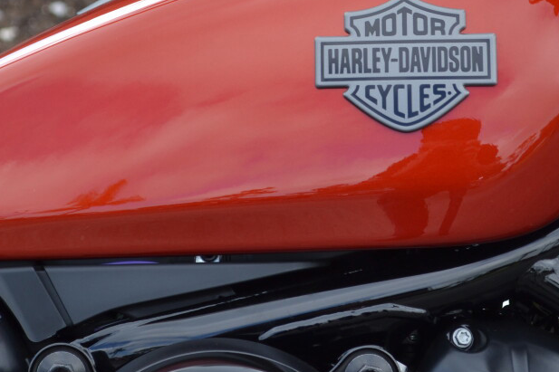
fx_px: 2173
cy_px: 49
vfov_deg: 9.8
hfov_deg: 14.7
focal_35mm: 140
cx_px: 246
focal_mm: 48
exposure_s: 1/125
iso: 100
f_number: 5.6
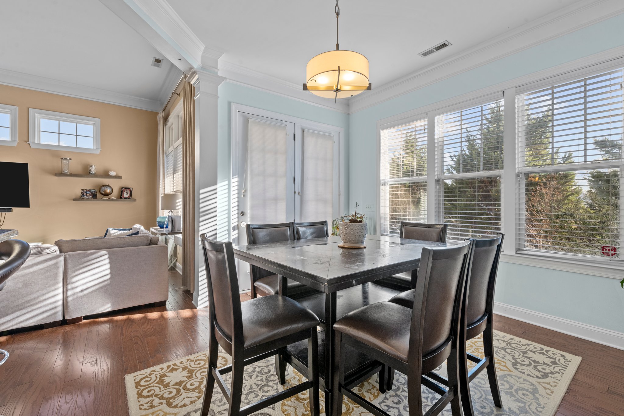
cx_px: 312
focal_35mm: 15
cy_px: 208
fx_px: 260
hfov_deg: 100.4
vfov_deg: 77.3
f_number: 8
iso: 400
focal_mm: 15
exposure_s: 1/10
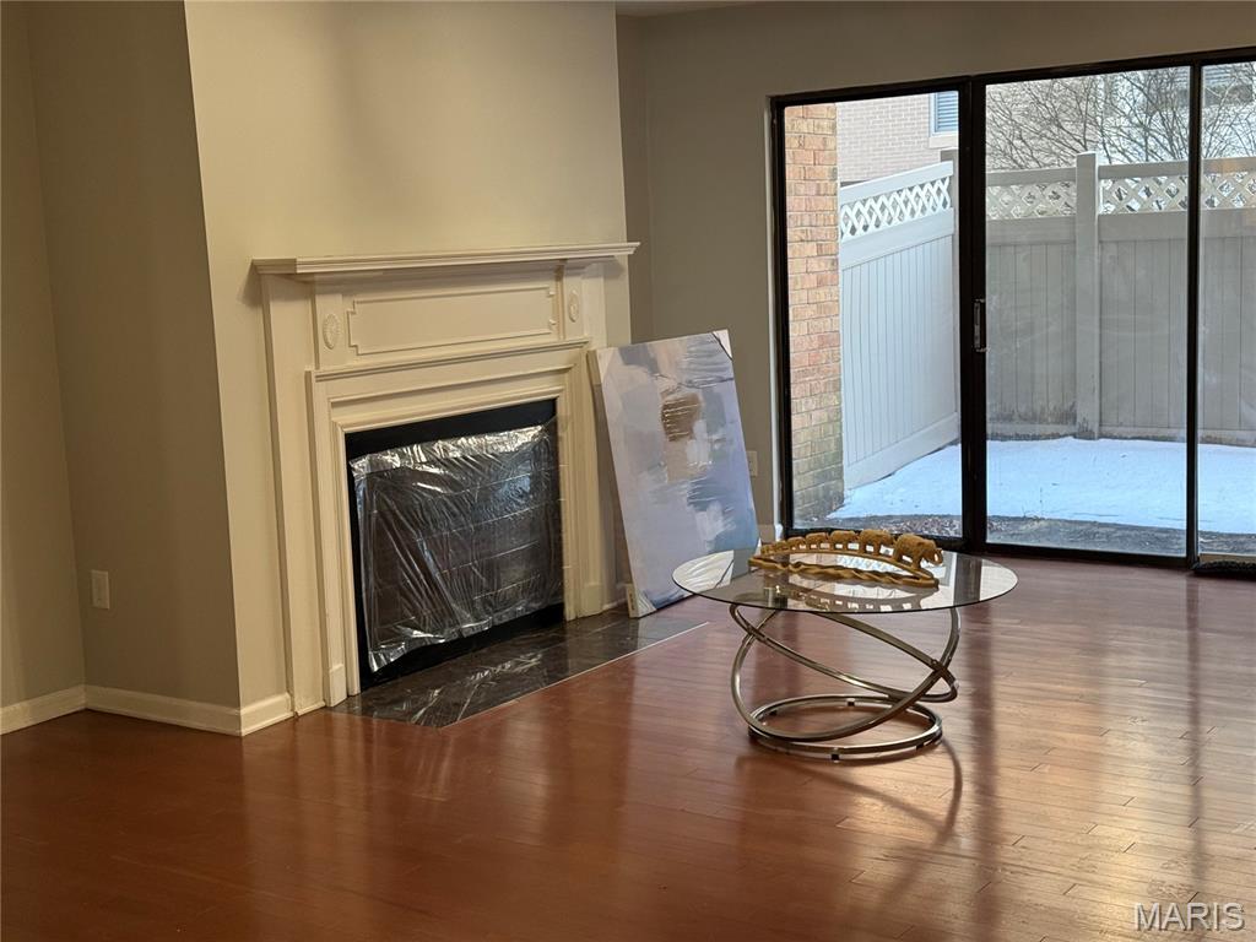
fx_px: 1742
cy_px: 471
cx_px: 628
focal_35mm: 48
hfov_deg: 39.7
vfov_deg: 30.3
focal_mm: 6.76
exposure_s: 1/60
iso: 100
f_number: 1.78
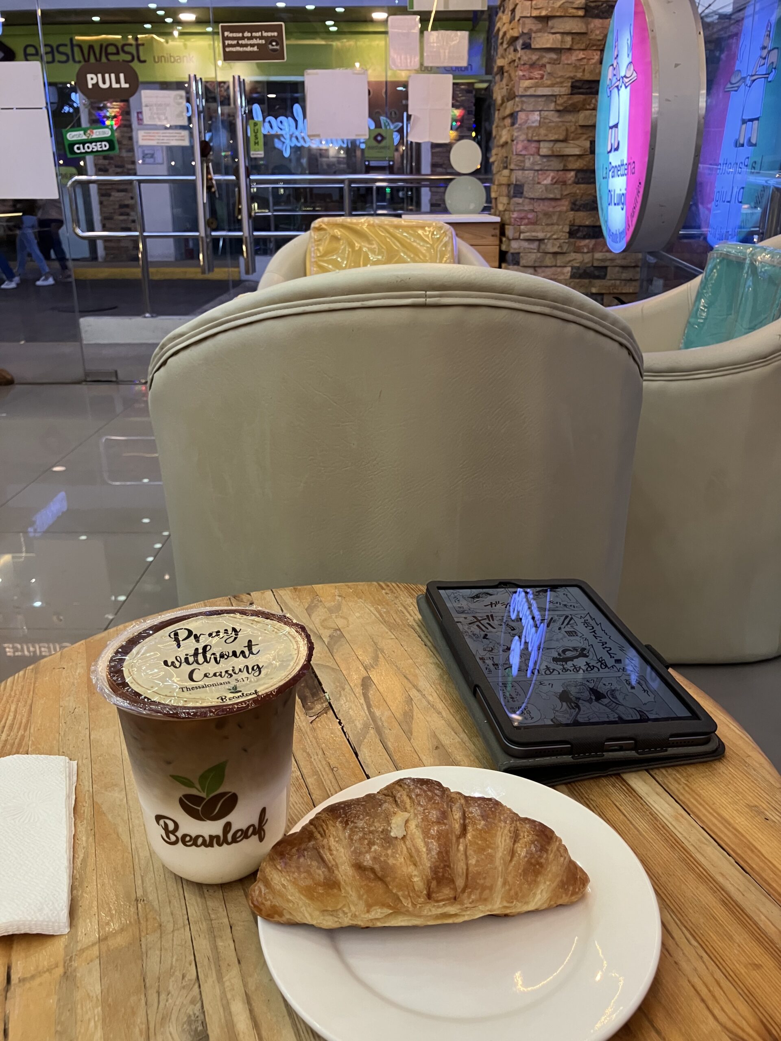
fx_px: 842
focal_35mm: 28
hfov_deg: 49.7
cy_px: 520
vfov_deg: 63.4
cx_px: 390
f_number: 1.8
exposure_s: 1/60
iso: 125
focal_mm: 3.99
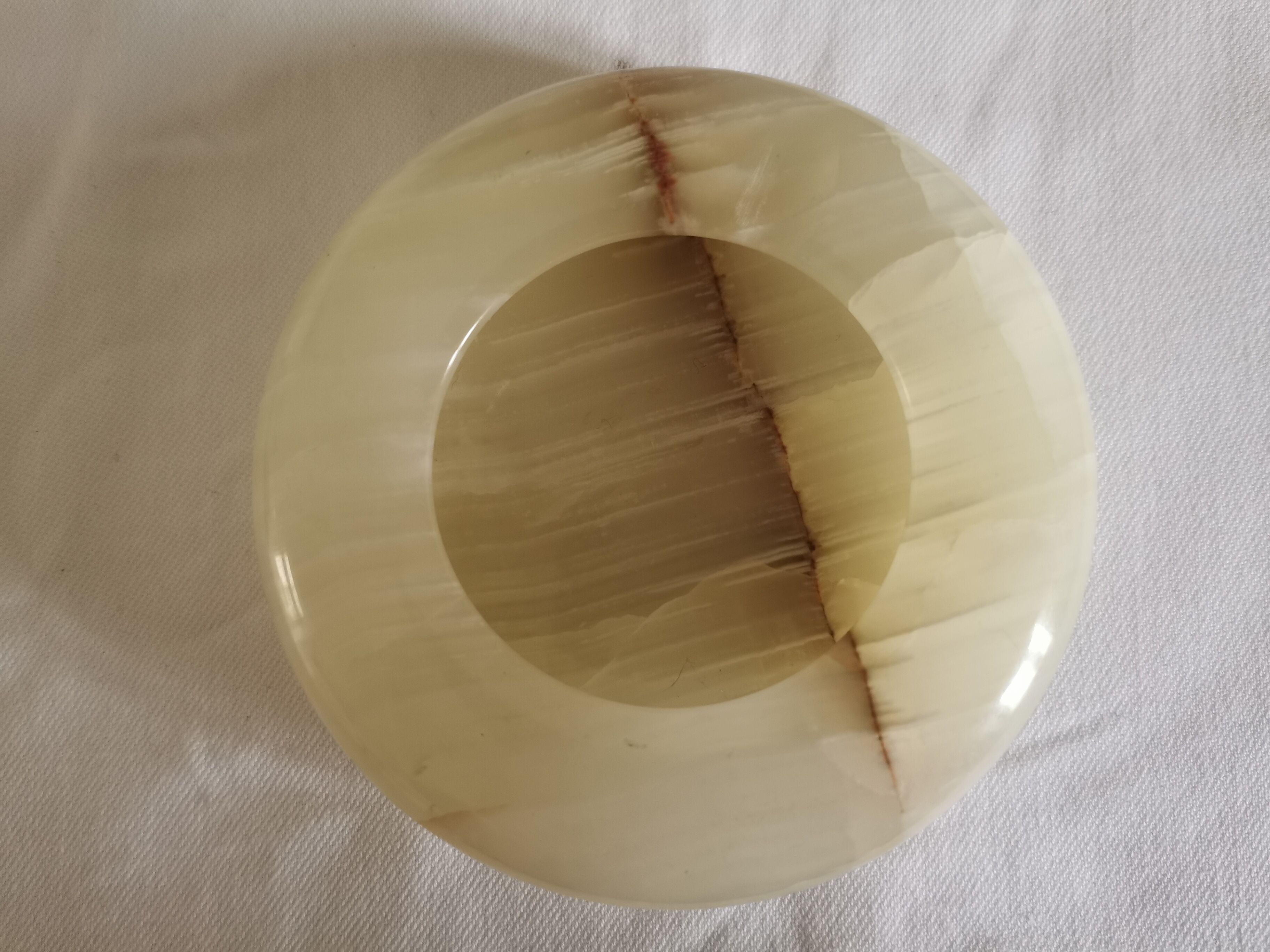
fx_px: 991
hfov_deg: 65.3
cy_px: 476
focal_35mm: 27
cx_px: 635
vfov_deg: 51.4
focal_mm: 5.56
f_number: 1.6
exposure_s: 1/33.3
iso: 320
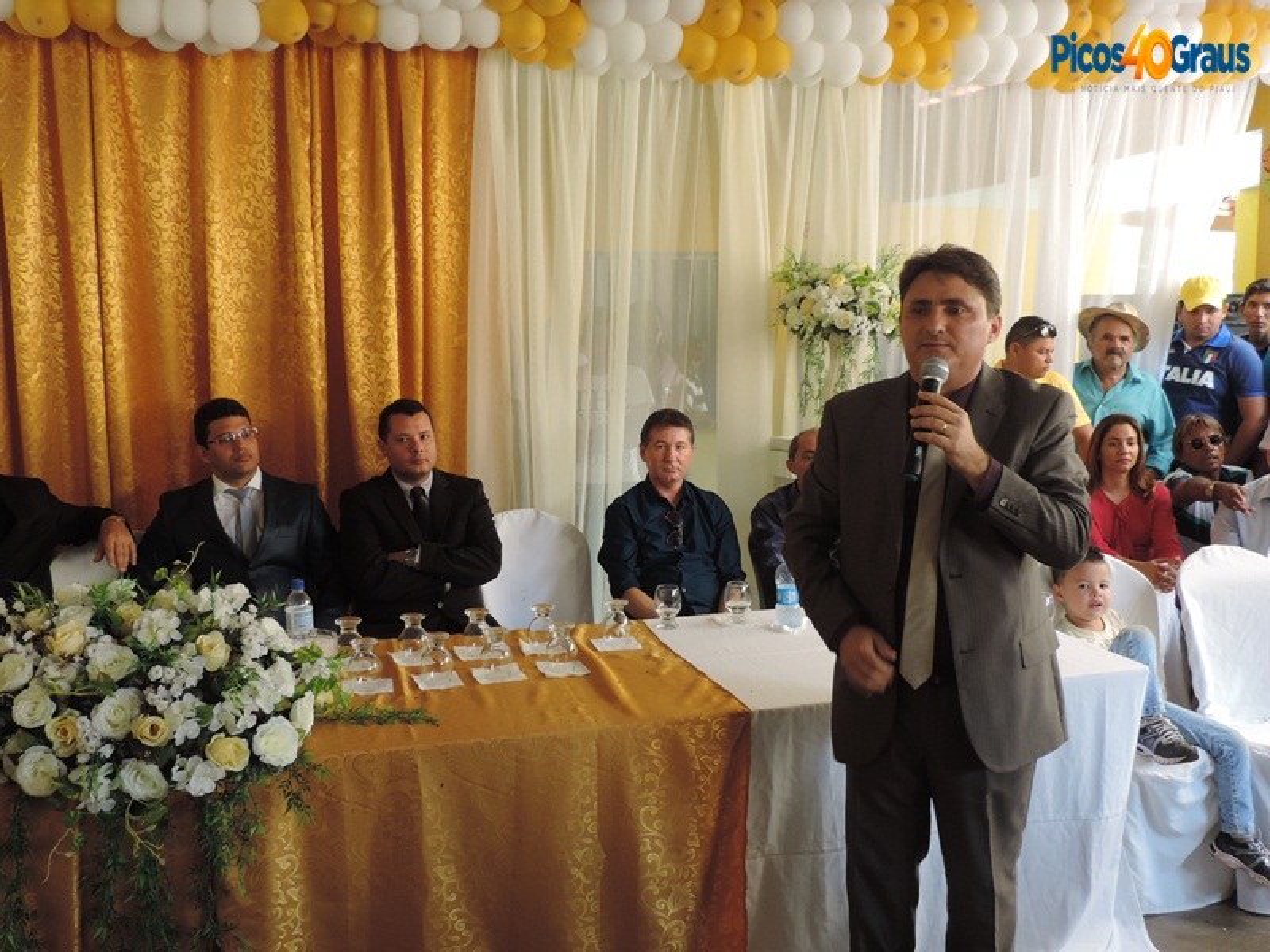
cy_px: 476
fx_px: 1211
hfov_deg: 55.4
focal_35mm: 33
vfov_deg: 42.9
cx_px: 635
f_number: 3.2
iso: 320
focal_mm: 5.8
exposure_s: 1/50
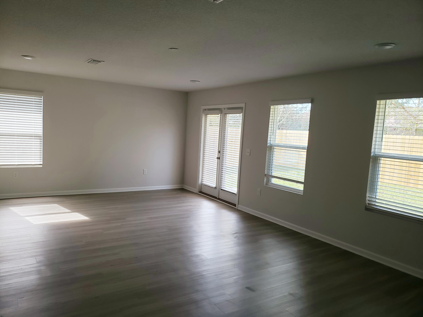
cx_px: 212
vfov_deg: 53.1
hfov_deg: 67.3
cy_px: 158
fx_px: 318
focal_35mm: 26
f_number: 2.4
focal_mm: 4.3
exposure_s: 1/50
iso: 64
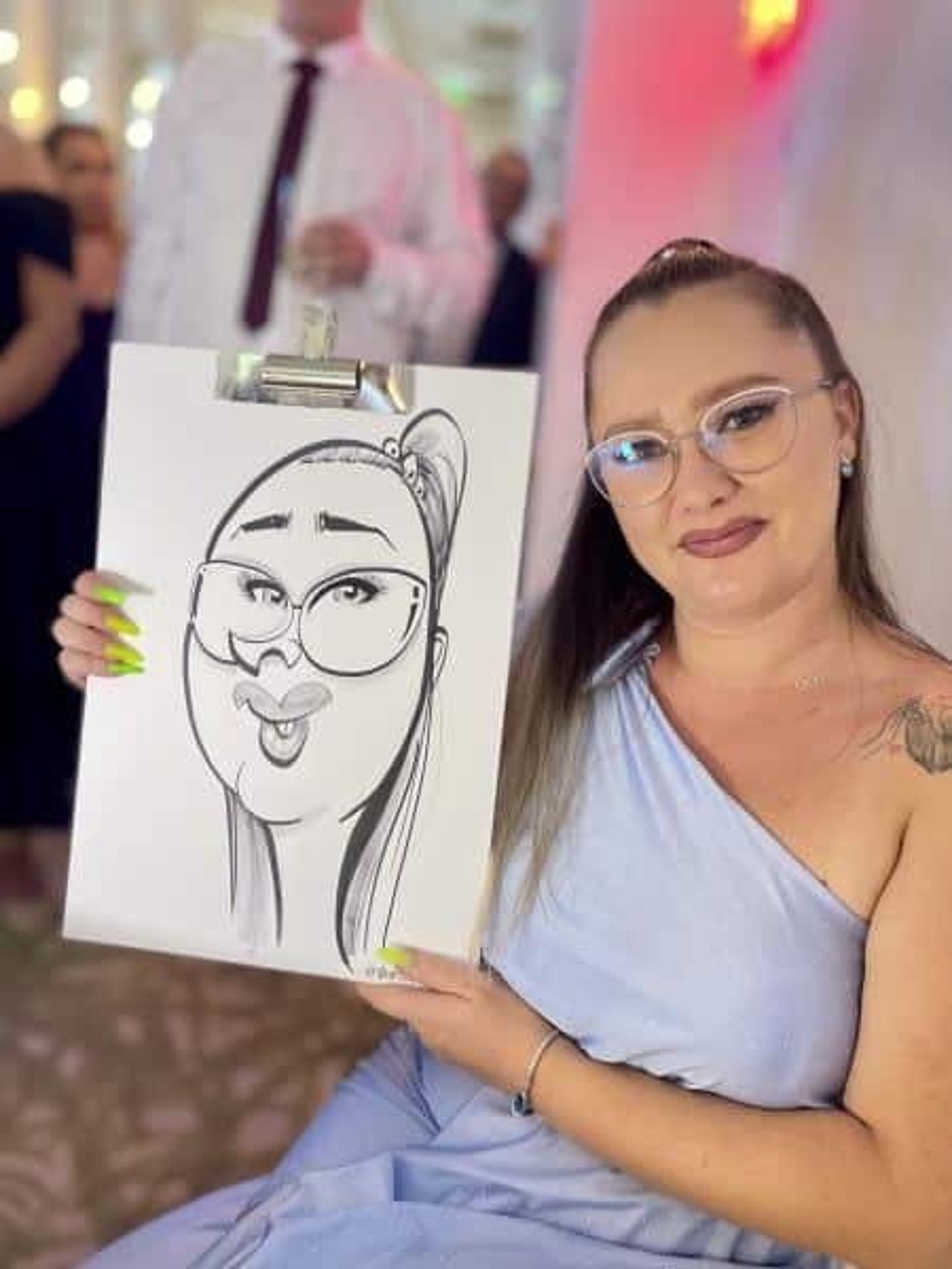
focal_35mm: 26
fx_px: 953
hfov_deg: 53.1
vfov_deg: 67.3
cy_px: 634
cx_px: 476
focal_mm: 4.2
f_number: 1.6
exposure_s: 1/50
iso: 250
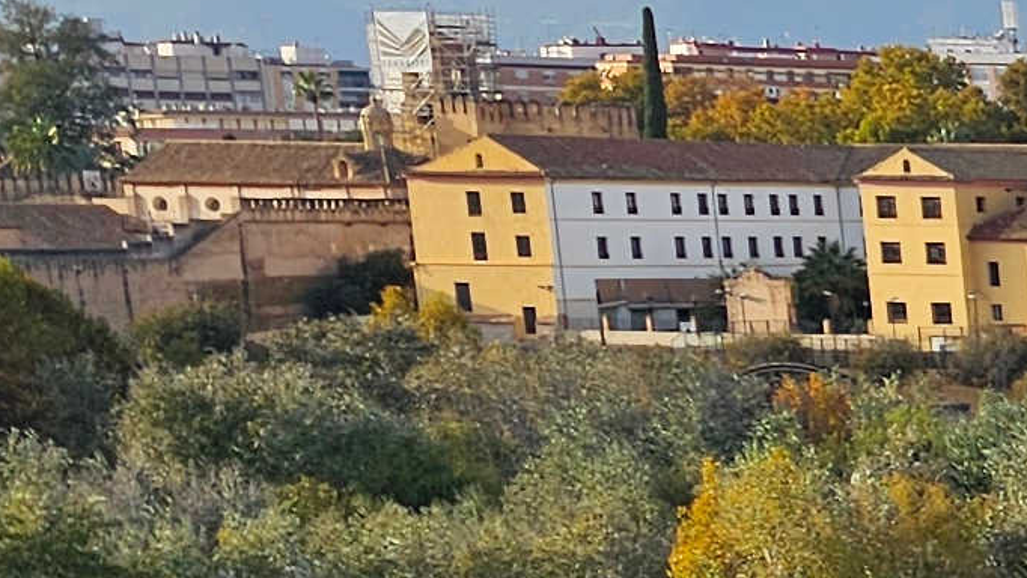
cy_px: 1102
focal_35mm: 147
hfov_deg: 10.7
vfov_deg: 7.9
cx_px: 2971
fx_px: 4004
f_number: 1.7
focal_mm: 6.3
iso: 10
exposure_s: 1/488
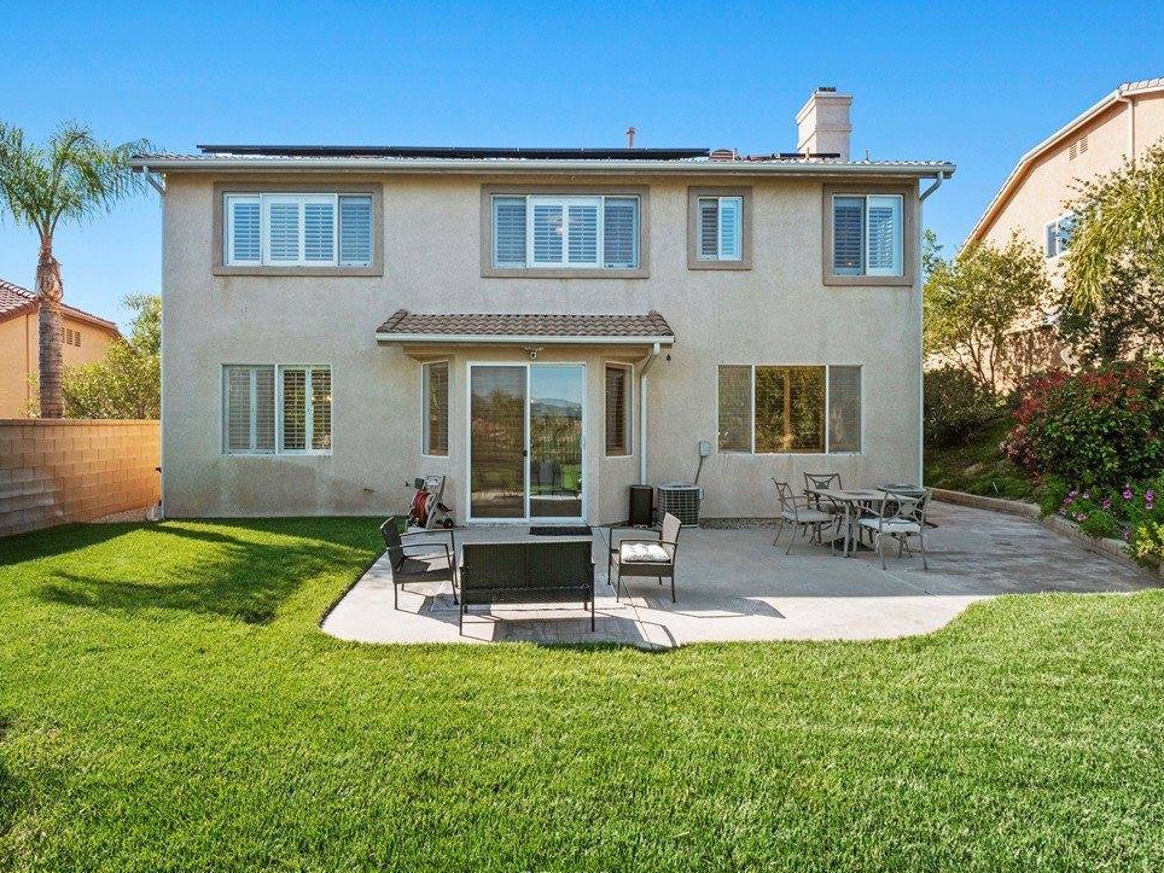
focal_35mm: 17
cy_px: 436
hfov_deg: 91.0
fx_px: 572
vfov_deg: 74.7
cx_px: 557
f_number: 9
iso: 200
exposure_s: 1/200
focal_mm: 8
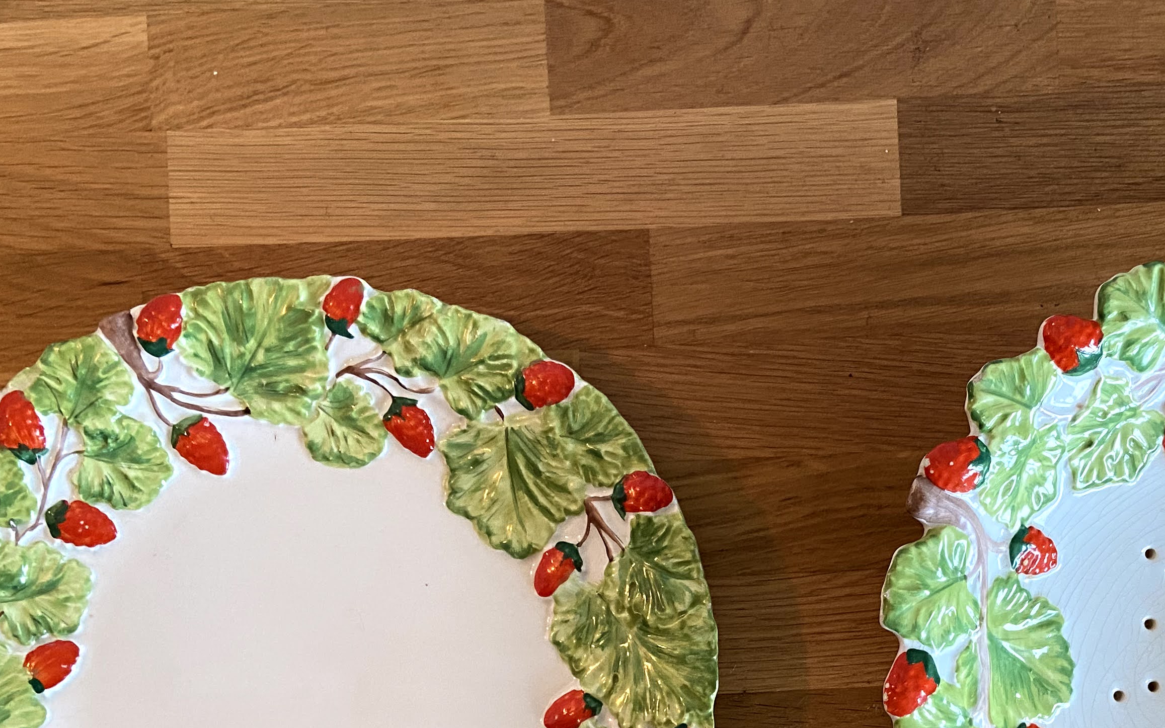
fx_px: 1524
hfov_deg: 41.2
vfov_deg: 26.0
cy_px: 661
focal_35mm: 48
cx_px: 801
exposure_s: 1/50
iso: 320
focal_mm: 4.25
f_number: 1.8
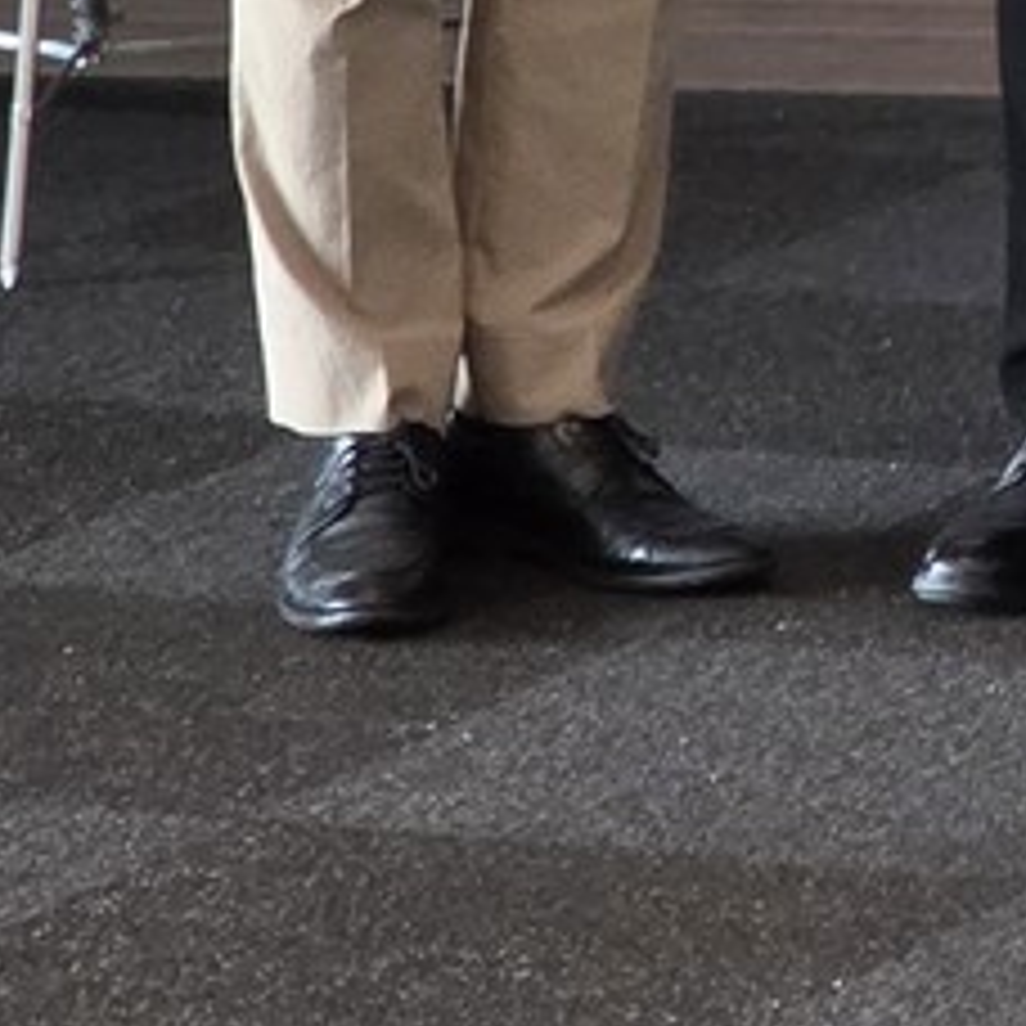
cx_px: 2547
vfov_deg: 5.0
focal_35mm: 342
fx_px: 11468
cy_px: -1125
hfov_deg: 5.0
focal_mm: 7
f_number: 2.4
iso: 250
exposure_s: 1/30
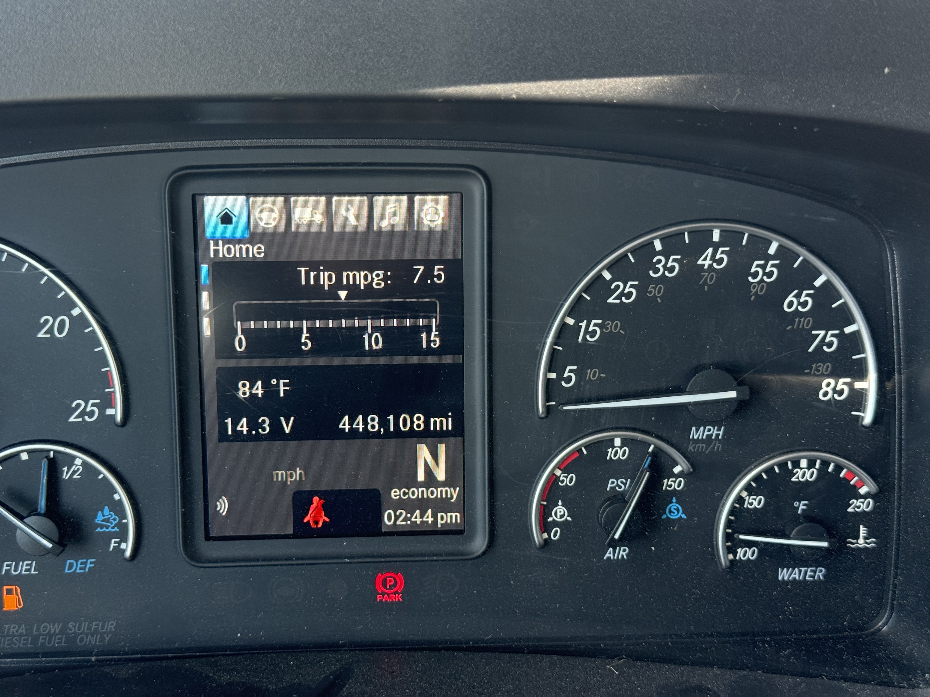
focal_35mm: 48
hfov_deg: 39.7
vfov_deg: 30.3
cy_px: 348
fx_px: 1290
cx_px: 465
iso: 200
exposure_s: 1/129
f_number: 1.78
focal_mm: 6.76
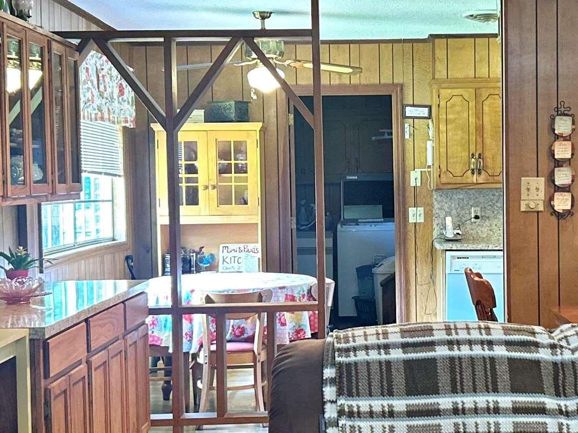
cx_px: 384
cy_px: 230
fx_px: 1202
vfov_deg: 20.4
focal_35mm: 72
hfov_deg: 26.9
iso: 400
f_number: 1.5
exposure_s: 1/60
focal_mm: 5.7
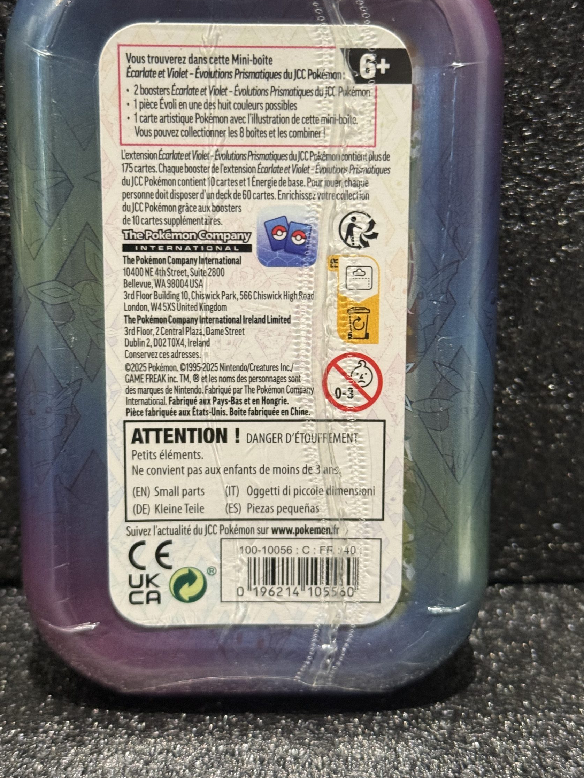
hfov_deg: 26.6
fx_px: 1237
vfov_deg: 34.9
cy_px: 336
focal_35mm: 55
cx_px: 301
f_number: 1.78
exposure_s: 1/33
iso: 200
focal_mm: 6.76
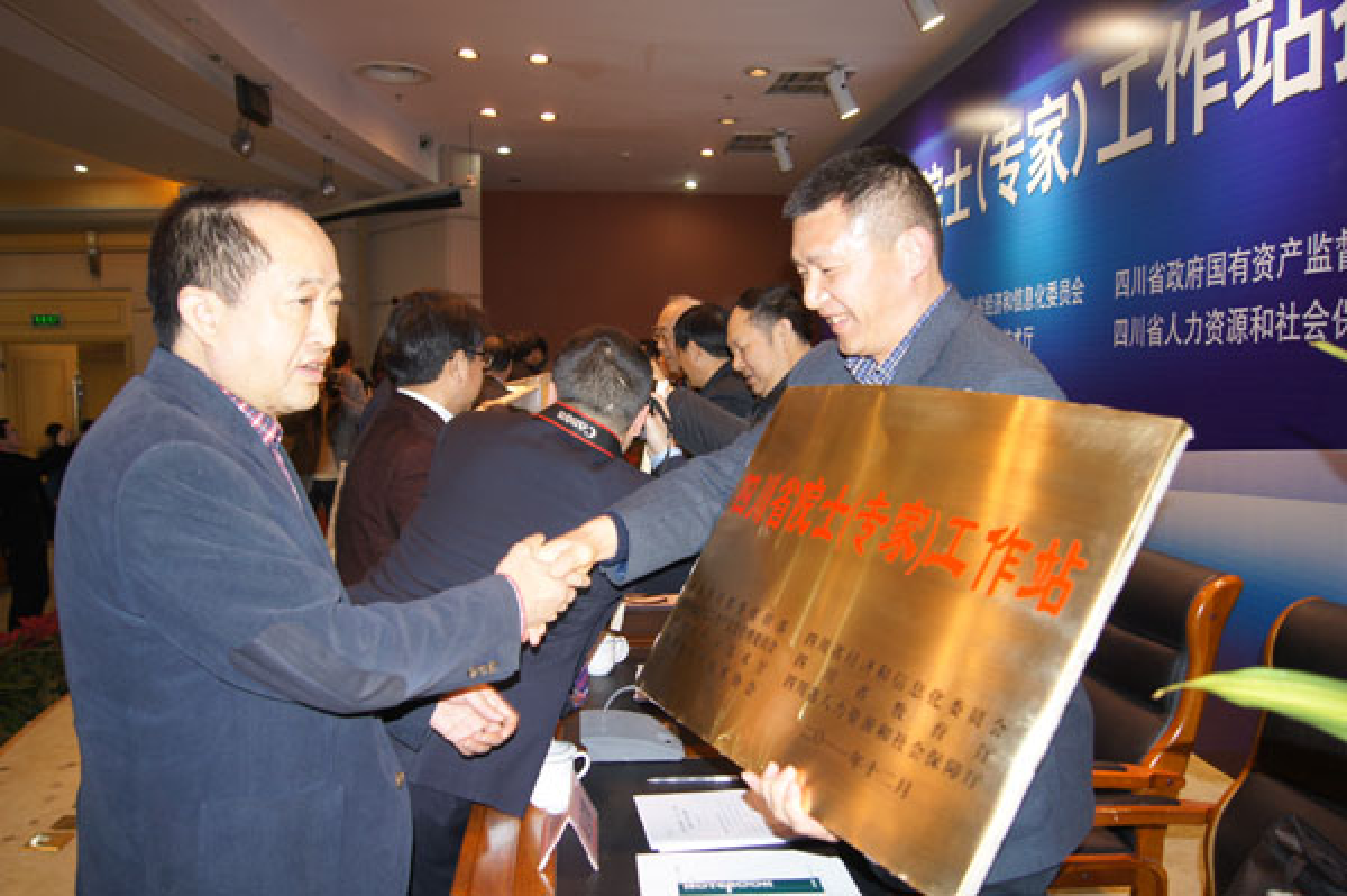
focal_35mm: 27
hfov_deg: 67.4
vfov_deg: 47.9
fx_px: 1009
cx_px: 674
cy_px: 448
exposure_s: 1/60
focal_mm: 18
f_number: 3.5
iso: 320
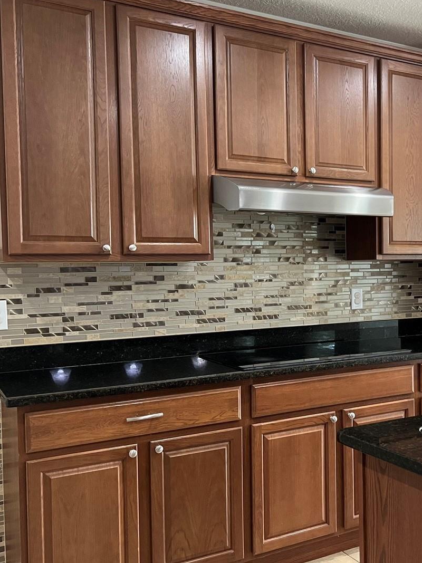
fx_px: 634
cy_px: 289
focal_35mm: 39
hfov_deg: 35.6
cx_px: 337
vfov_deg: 47.9
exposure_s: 1/60
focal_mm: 5.7
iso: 200
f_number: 1.5
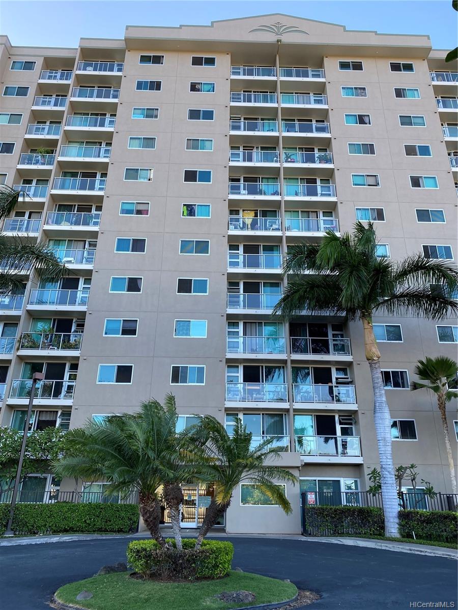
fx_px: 459
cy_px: 305
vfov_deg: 67.3
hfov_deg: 53.1
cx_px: 229
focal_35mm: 26
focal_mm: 4.25
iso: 32
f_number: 1.8
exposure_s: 1/248
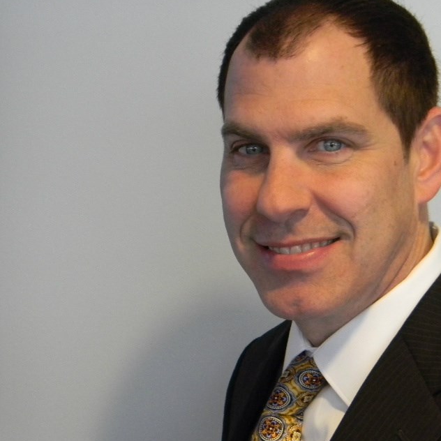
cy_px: 226
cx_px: 301
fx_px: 1384
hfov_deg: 18.0
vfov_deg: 18.1
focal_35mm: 96
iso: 400
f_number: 4.3
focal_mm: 12.2
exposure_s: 1/32.5
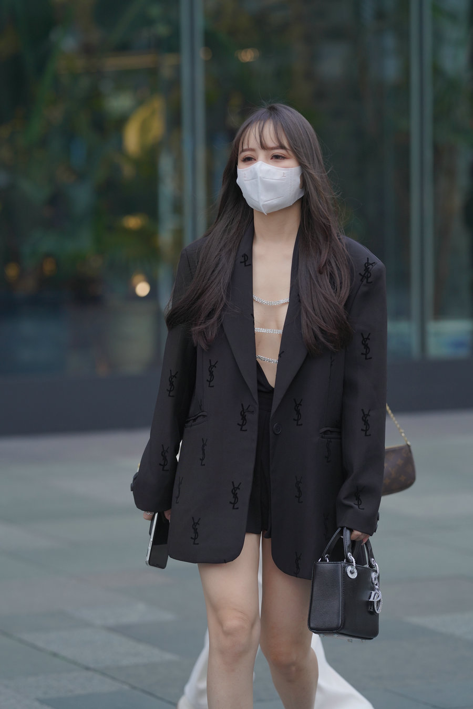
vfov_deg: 15.2
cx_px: 236
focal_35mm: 135
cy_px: 354
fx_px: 2660
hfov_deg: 10.2
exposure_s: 1/500
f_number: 3.2
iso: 500
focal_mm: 135
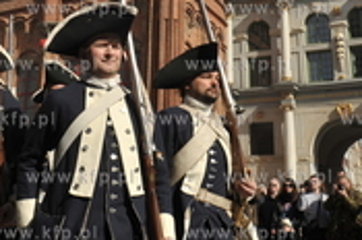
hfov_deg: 36.2
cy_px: 35
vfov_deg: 24.0
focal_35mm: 55
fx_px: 552
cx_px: 153
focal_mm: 24
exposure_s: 1/1250
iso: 400
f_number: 9
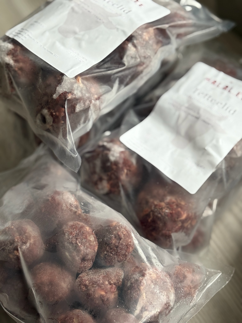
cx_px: 121
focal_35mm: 52
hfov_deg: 28.0
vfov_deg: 36.8
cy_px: 162
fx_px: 485
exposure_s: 1/45
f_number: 1.6
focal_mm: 5.96
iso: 160
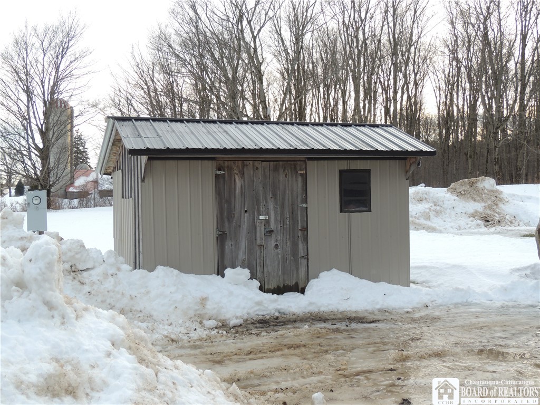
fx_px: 671
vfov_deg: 33.6
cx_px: 270
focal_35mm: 43
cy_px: 202
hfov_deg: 43.9
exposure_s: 1/100
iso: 100
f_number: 3.4
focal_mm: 7.6
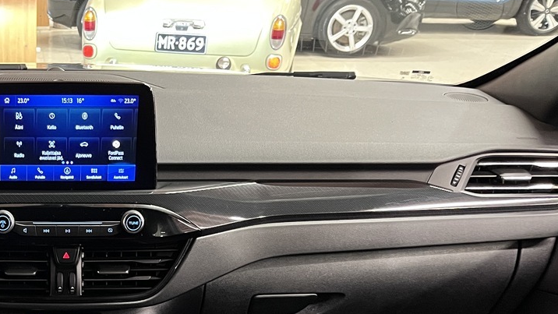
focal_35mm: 57
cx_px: 48
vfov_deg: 19.9
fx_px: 843
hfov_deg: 34.4
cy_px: 371
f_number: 1.6
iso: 640
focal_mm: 5.1
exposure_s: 1/28
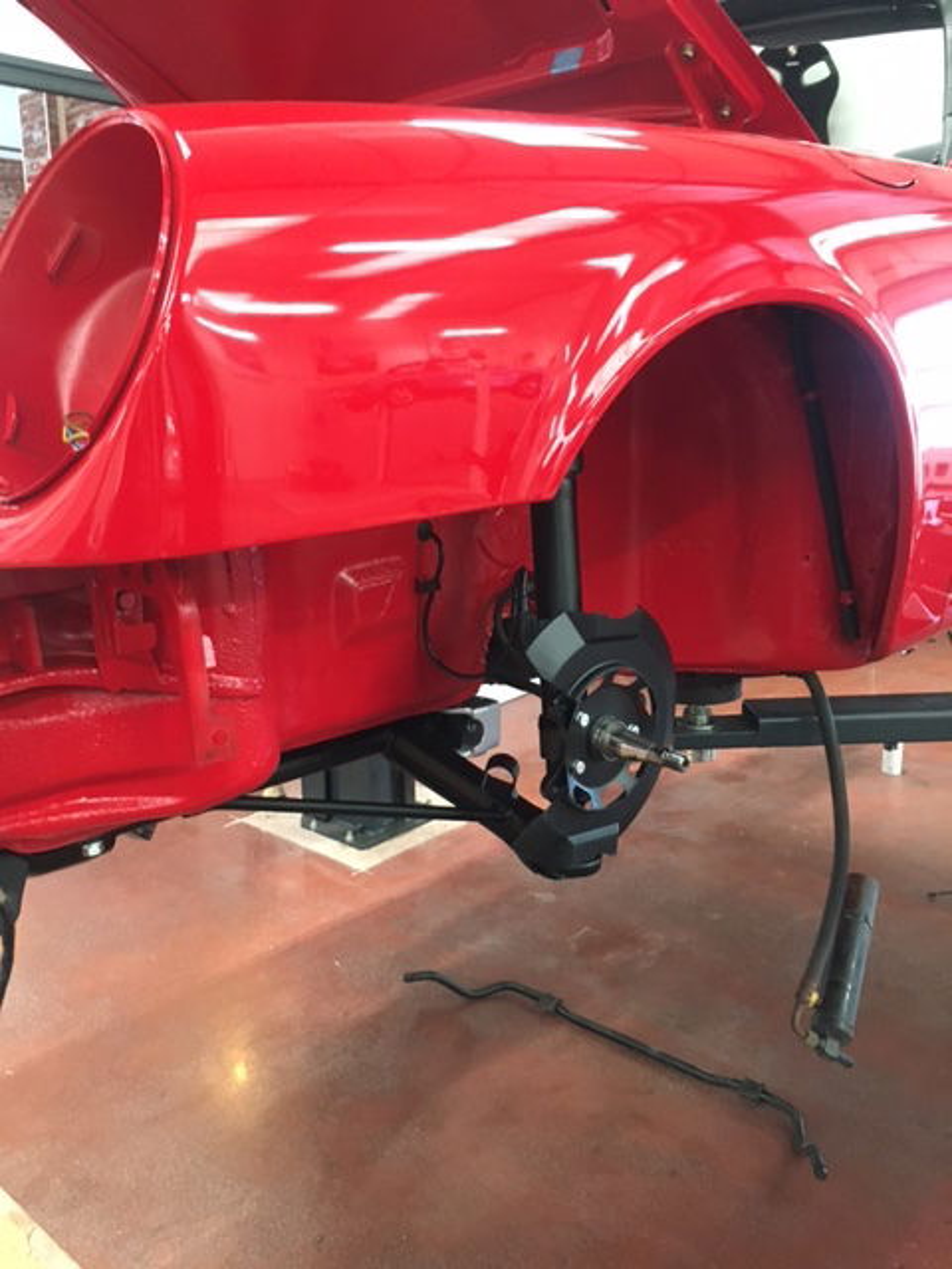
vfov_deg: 61.7
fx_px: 1063
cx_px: 476
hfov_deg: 48.2
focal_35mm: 29
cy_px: 634
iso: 200
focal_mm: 4.15
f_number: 2.2
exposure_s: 1/17
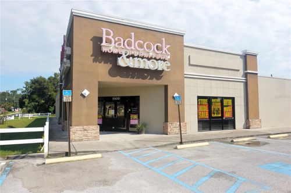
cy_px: 96
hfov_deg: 73.8
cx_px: 146
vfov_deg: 53.0
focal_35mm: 24
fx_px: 194
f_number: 9
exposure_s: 1/200
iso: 100
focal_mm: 16
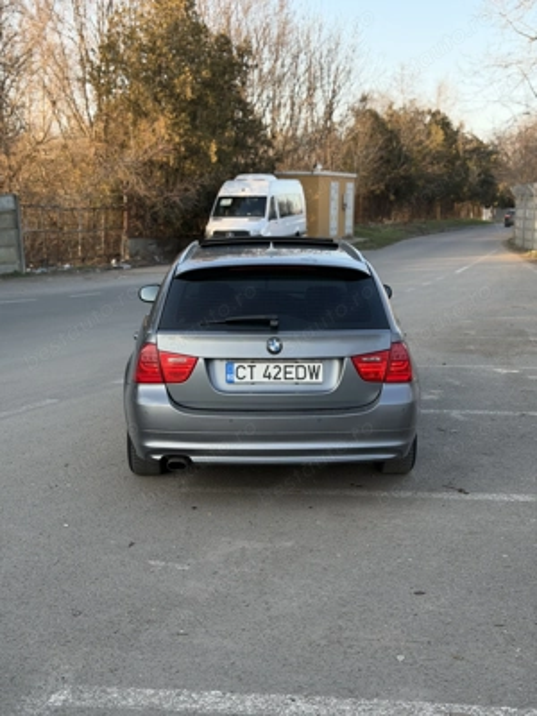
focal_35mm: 48
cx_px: 268
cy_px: 358
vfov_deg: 39.7
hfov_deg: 30.3
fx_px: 993
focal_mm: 6.76
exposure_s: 1/519
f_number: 1.78
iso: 80
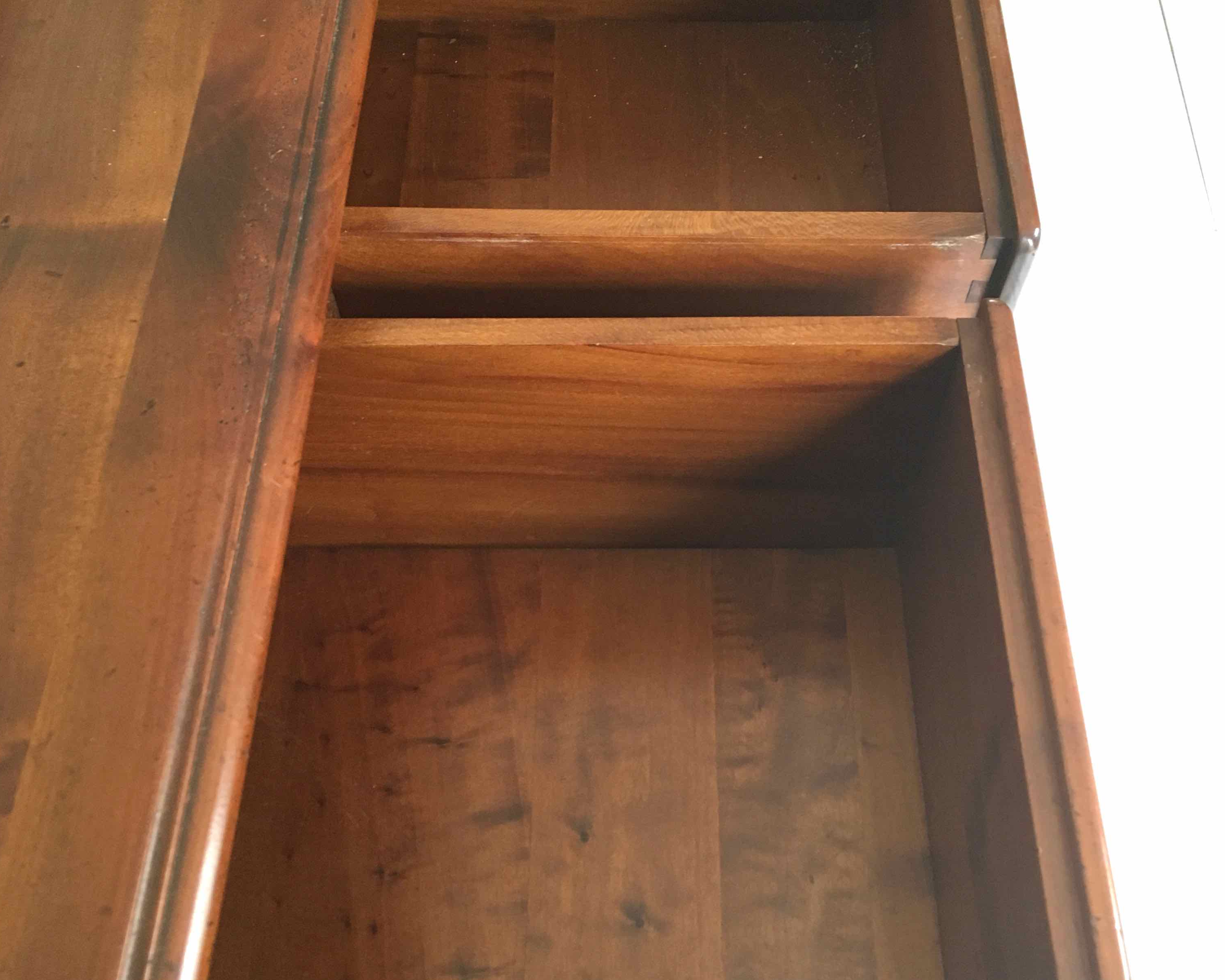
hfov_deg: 47.9
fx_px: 1378
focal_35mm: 38
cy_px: 548
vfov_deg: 39.1
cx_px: 612
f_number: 2.2
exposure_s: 1/33
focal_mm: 4.15
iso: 160
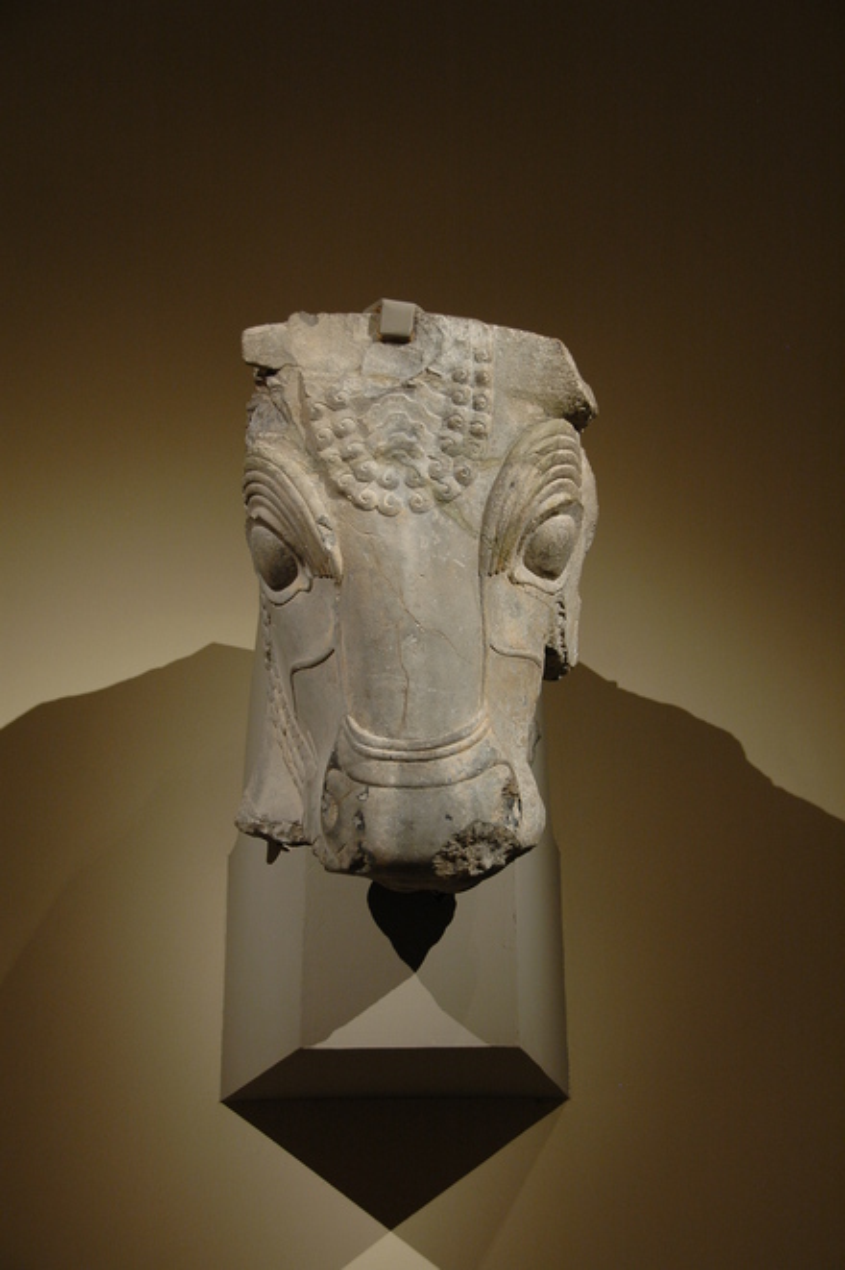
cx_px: 422
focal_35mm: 57
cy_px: 635
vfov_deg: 35.1
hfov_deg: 23.8
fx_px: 2009
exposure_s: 1/15
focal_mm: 38
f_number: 4.5
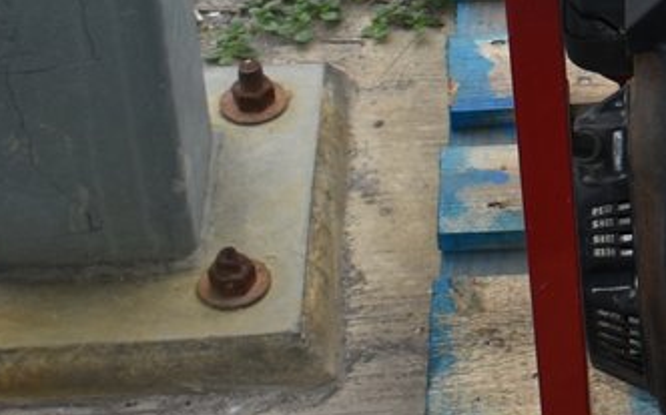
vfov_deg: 8.3
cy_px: -71
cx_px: 1138
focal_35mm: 157
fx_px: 2848
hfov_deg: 12.4
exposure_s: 1/200
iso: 110
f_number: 5
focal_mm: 20
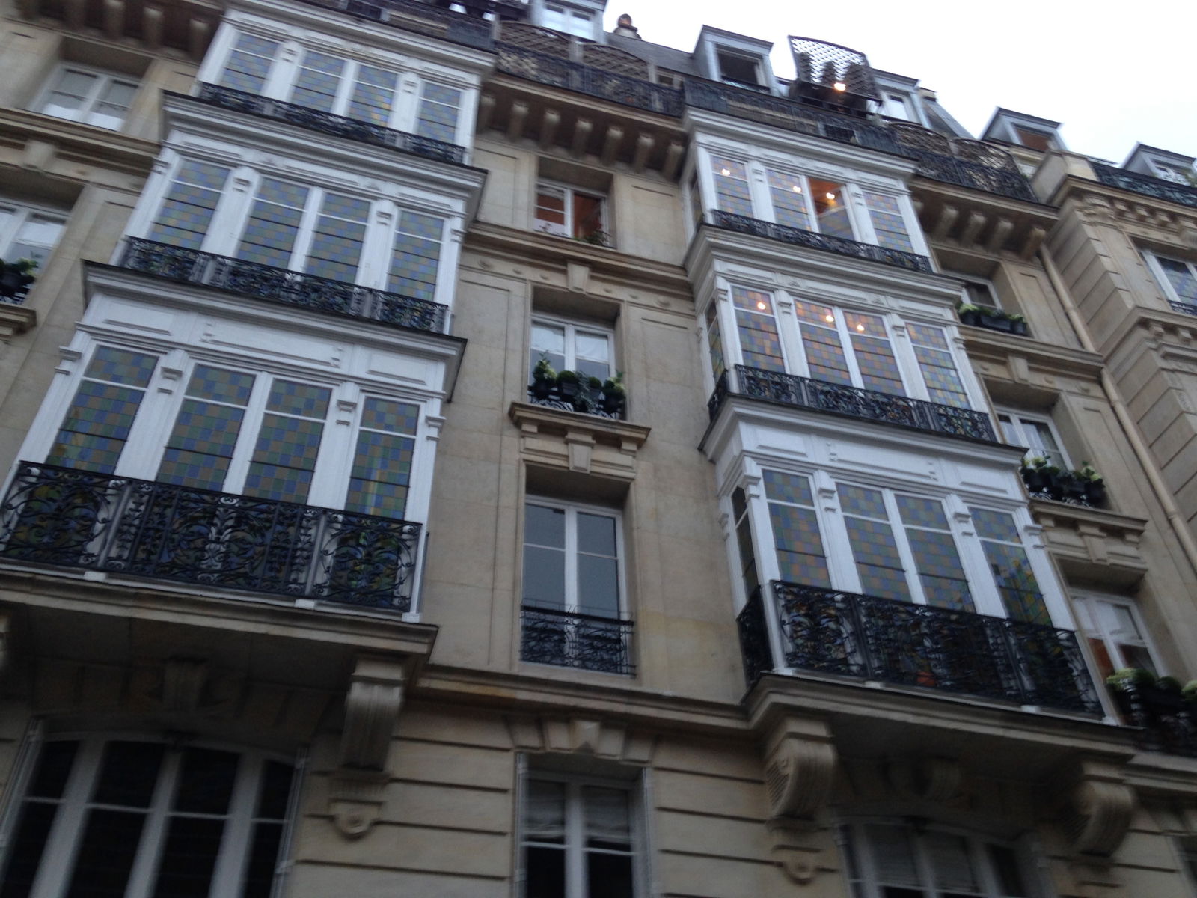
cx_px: 598
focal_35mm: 33
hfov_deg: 55.4
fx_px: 1141
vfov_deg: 42.9
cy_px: 449
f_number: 2.4
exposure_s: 1/30
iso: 50
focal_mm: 4.12
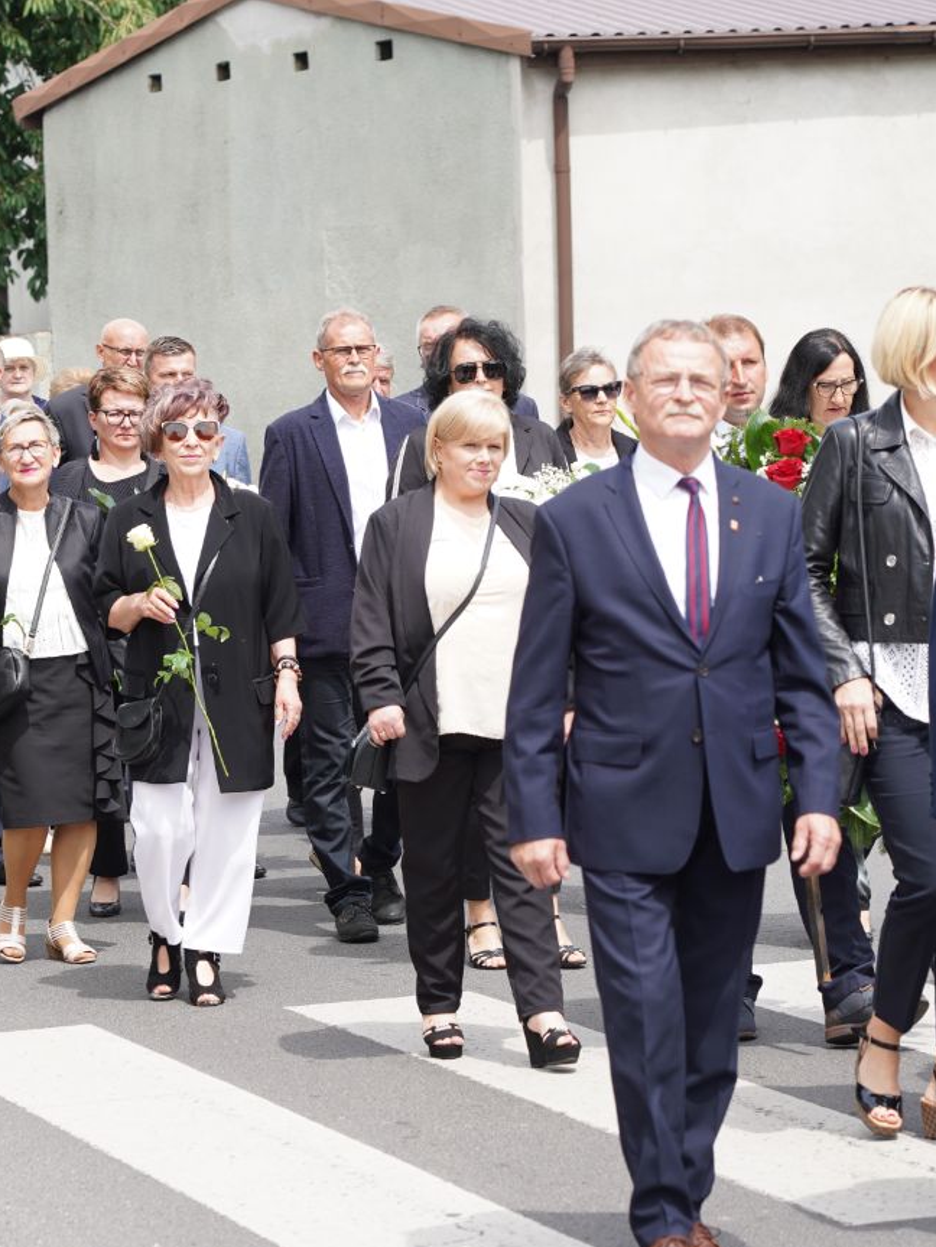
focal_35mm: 152
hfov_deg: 9.7
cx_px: 238
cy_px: 624
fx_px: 5480
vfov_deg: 13.0
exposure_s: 1/200
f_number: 5.6
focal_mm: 105
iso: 100
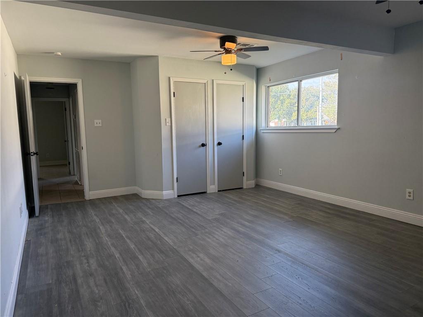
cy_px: 158
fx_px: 293
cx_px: 212
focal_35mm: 24
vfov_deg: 56.8
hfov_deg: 71.6
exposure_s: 1/226
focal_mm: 6.76
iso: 200
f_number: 1.78
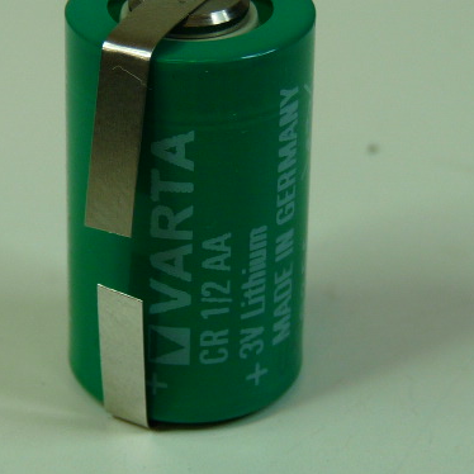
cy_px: 193
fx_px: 2603
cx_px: 157
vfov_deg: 10.4
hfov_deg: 10.4
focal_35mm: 168
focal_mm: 11.1
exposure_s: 1/80
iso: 100
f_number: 3.4
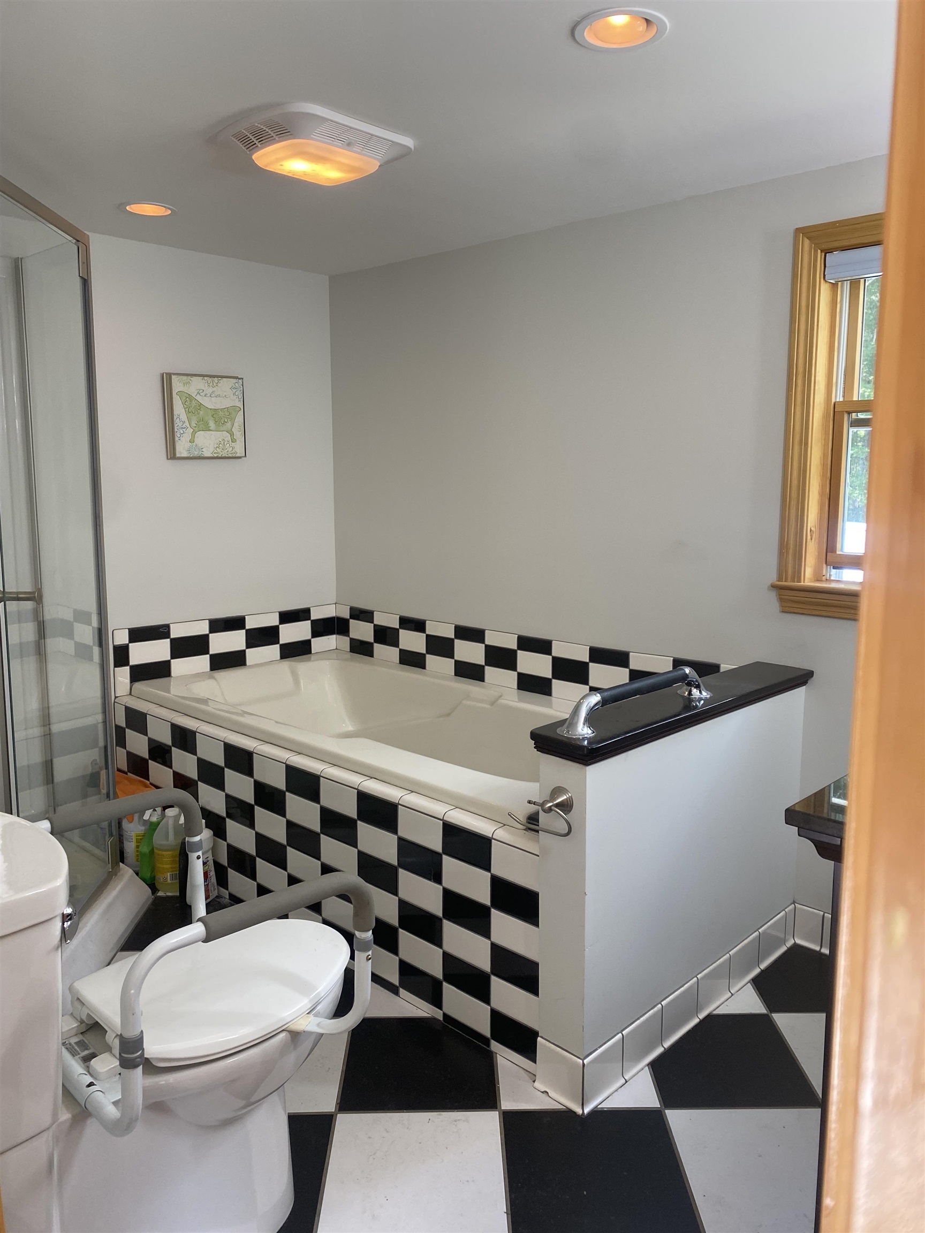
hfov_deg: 53.1
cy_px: 616
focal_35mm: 26
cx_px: 462
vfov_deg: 67.3
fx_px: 926
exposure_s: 1/120
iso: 125
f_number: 1.8
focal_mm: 4.25
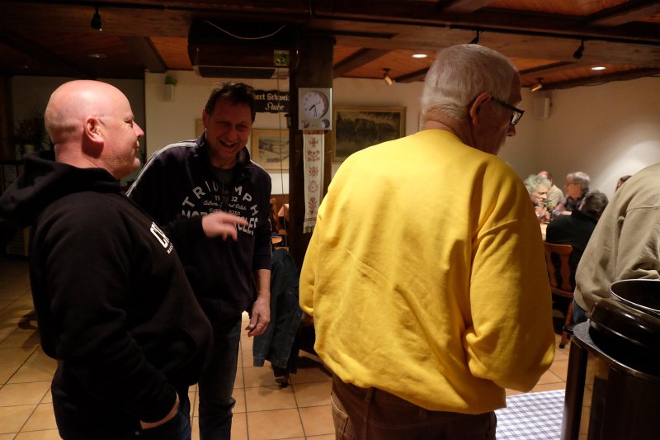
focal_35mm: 27
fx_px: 495
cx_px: 330
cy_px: 220
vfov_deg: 47.9
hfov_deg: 67.4
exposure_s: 1/100
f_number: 3.5
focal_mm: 18
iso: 5000
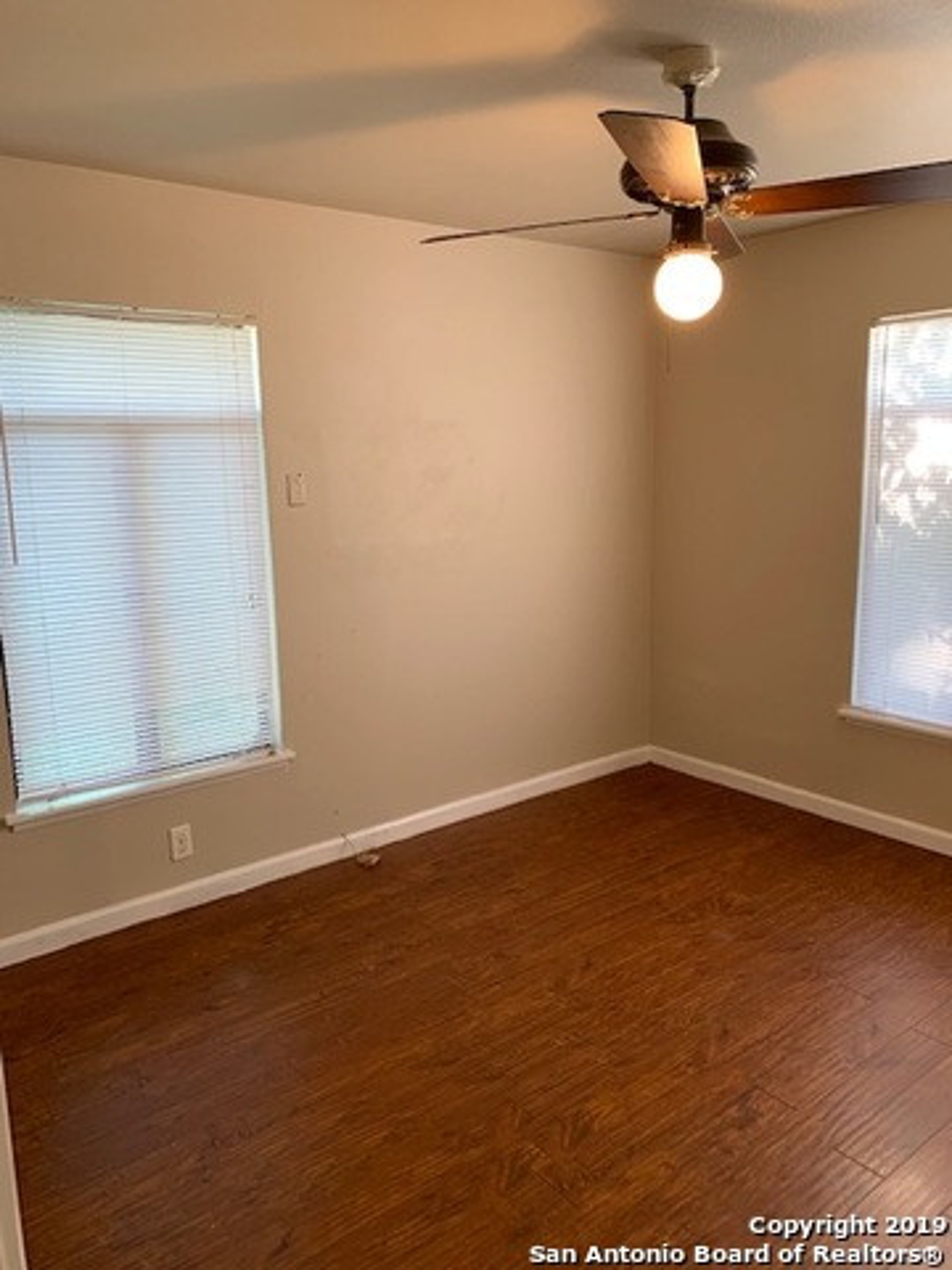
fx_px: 953
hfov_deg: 53.1
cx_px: 476
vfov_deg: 67.3
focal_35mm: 26
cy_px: 635
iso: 200
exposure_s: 1/60
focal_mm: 4.25
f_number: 1.8
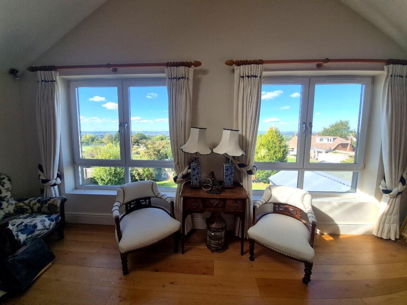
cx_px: 204
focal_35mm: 13
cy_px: 152
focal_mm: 1.74
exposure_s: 1/560
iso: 50
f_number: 2.2
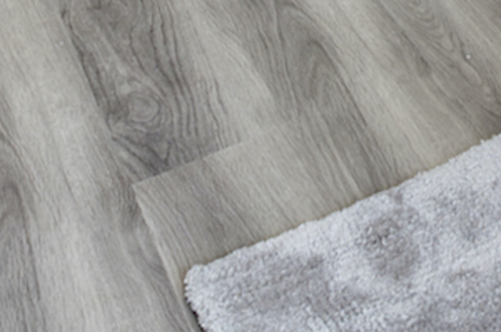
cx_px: 757
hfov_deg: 18.1
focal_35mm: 100
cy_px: -779
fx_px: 1389
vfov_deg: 9.4
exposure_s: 1/8
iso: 200
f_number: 8
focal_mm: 14
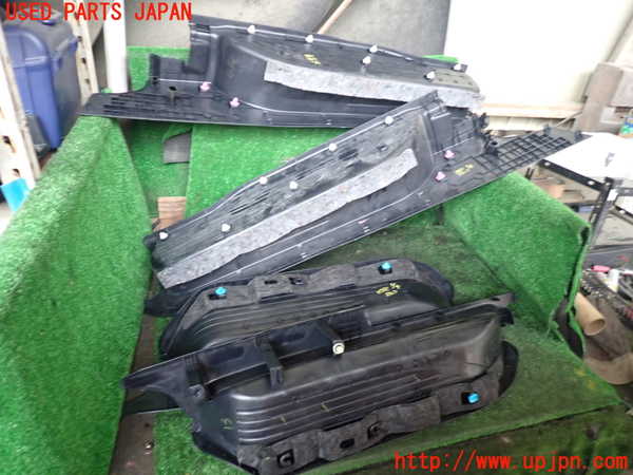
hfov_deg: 69.4
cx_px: 316
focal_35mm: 25
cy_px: 238
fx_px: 457
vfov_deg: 54.9
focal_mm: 4.5
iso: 500
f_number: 2
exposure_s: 1/30
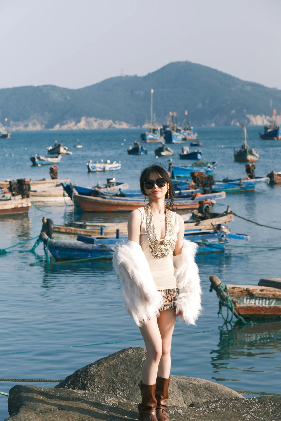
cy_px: 210
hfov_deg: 13.0
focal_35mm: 105
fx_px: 1229
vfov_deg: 19.5
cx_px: 140
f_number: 6.3
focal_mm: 70
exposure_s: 1/2000
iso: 640
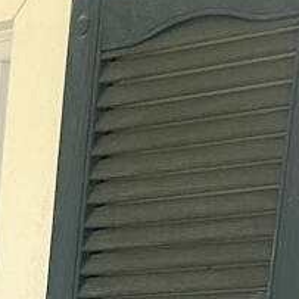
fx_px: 2042
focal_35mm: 209
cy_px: 1125
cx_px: -599
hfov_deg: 7.4
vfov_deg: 6.8
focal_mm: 6.86
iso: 80
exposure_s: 1/355
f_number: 1.78
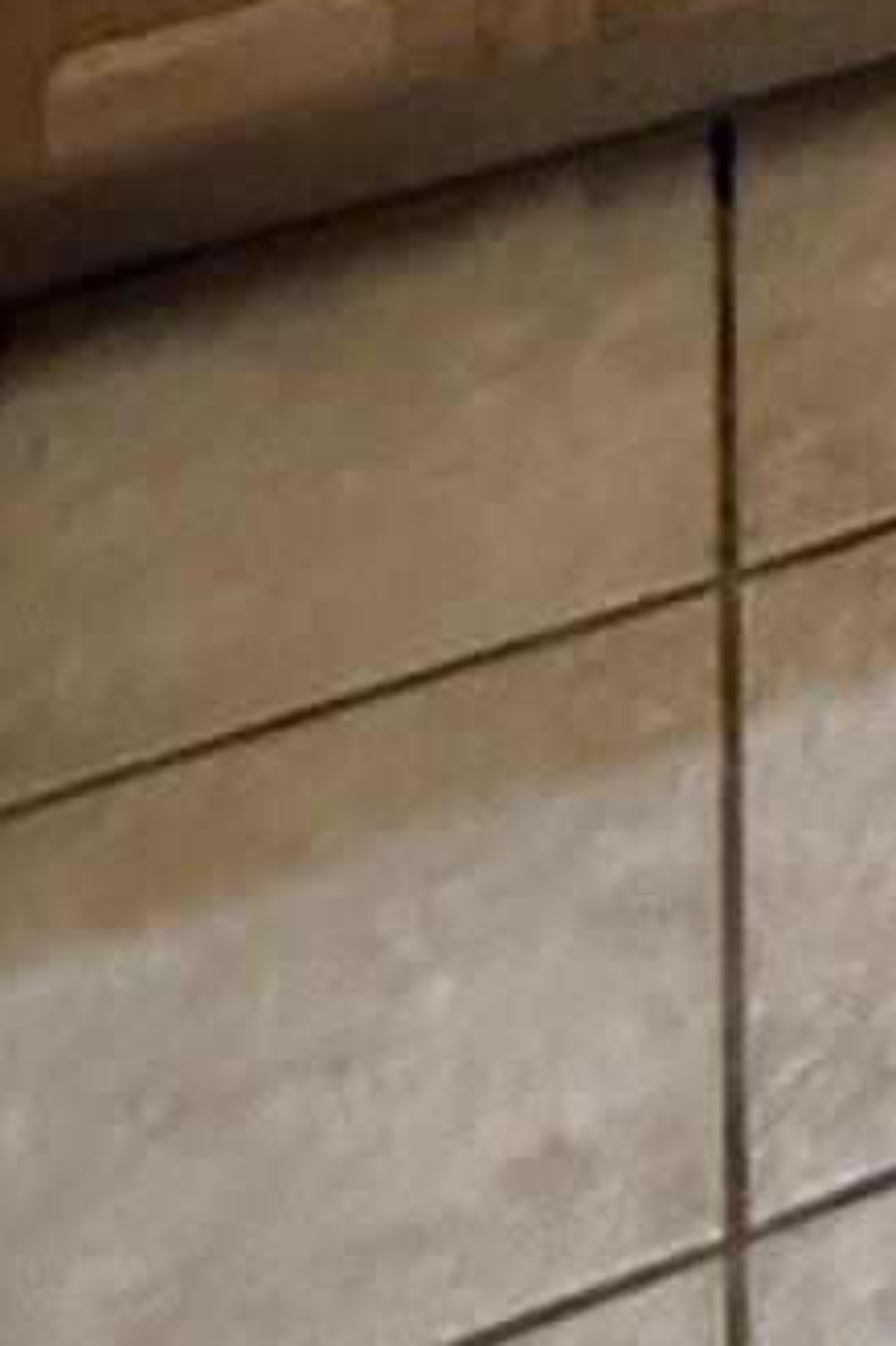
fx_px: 3812
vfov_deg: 12.3
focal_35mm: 102
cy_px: -2410
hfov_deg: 10.7
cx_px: 2406
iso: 640
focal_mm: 2.22
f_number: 2.2
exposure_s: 1/120
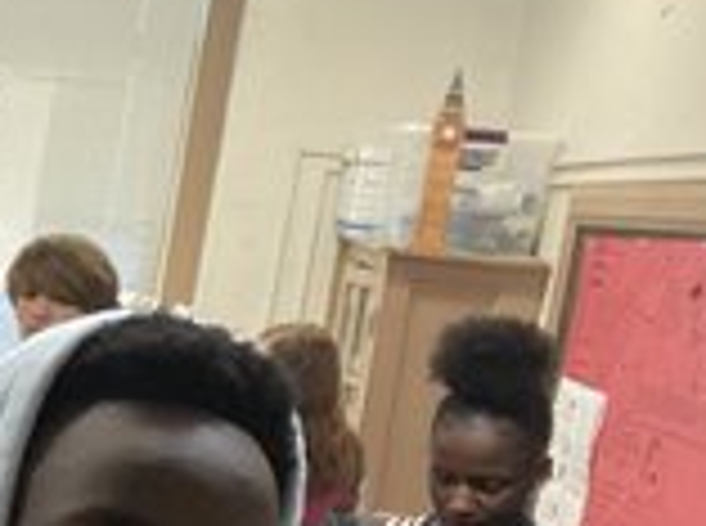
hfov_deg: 17.9
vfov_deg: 15.5
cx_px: -454
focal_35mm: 94
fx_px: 1913
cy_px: 436
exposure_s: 1/40
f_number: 2.2
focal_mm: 2.71
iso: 320
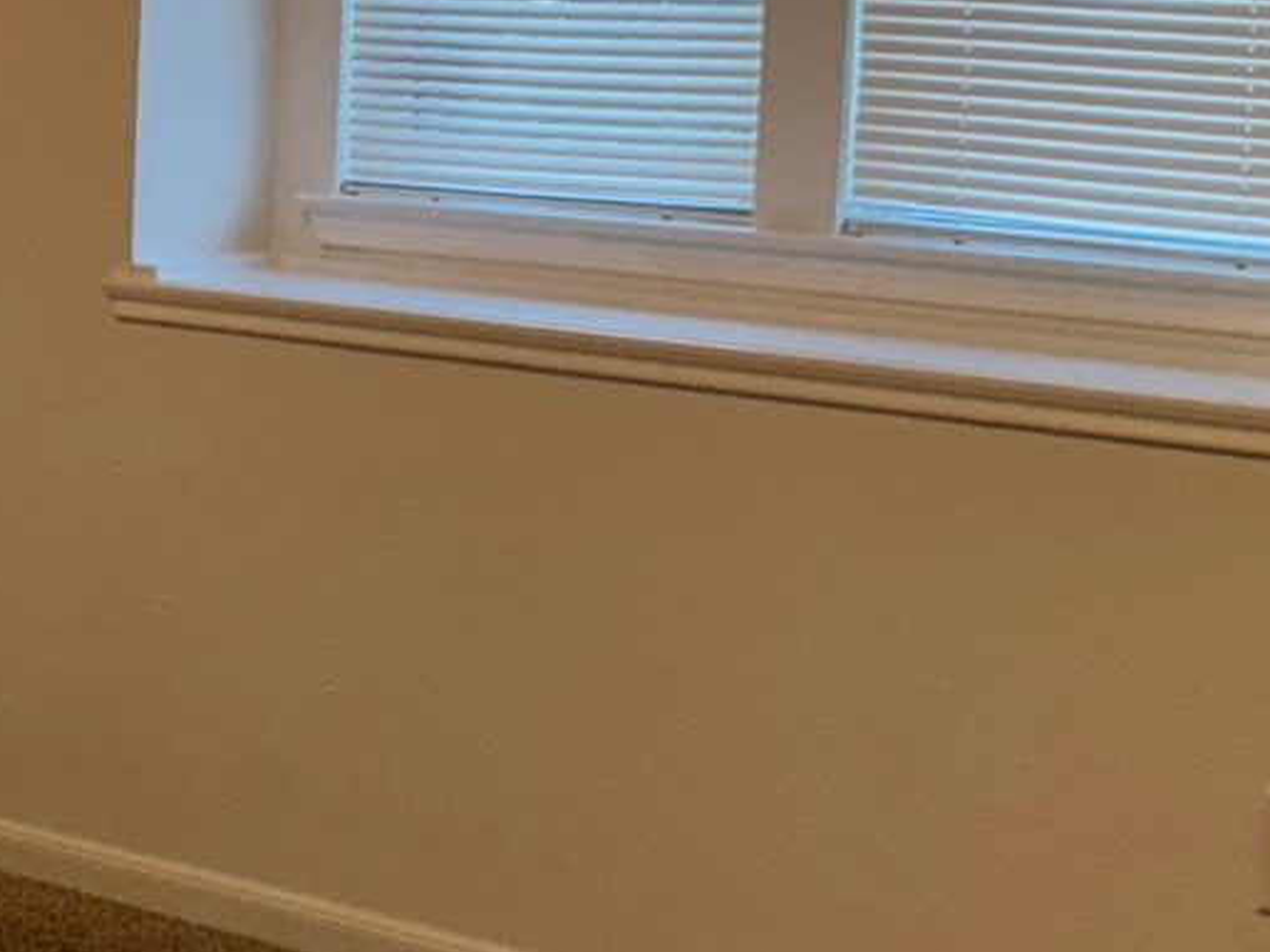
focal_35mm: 96
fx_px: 3522
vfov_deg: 15.3
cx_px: -414
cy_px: 218
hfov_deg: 18.8
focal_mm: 6.76
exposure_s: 1/120
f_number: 1.78
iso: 200
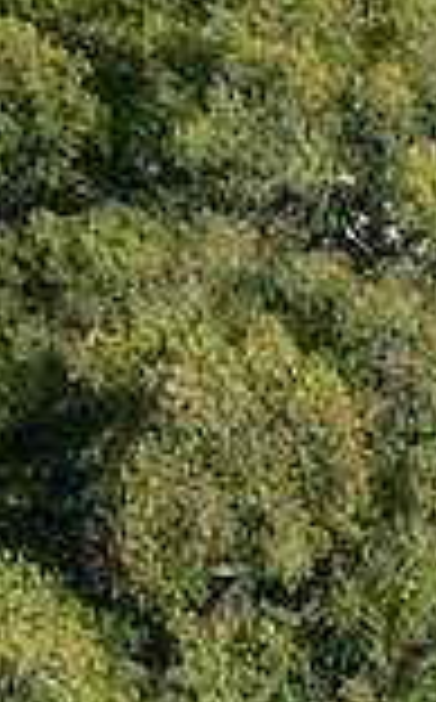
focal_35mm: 209
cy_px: 1503
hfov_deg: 5.9
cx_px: 1214
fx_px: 3988
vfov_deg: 9.3
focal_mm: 6.72
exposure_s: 1/2500
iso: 130
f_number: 1.7
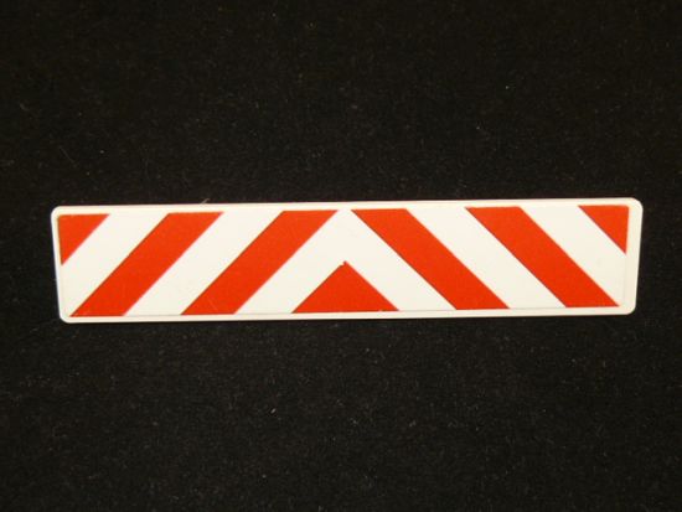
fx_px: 1399
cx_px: 341
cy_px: 256
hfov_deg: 27.4
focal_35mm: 71
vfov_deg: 20.7
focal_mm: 7.9
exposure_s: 1/30
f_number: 2.8
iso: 100
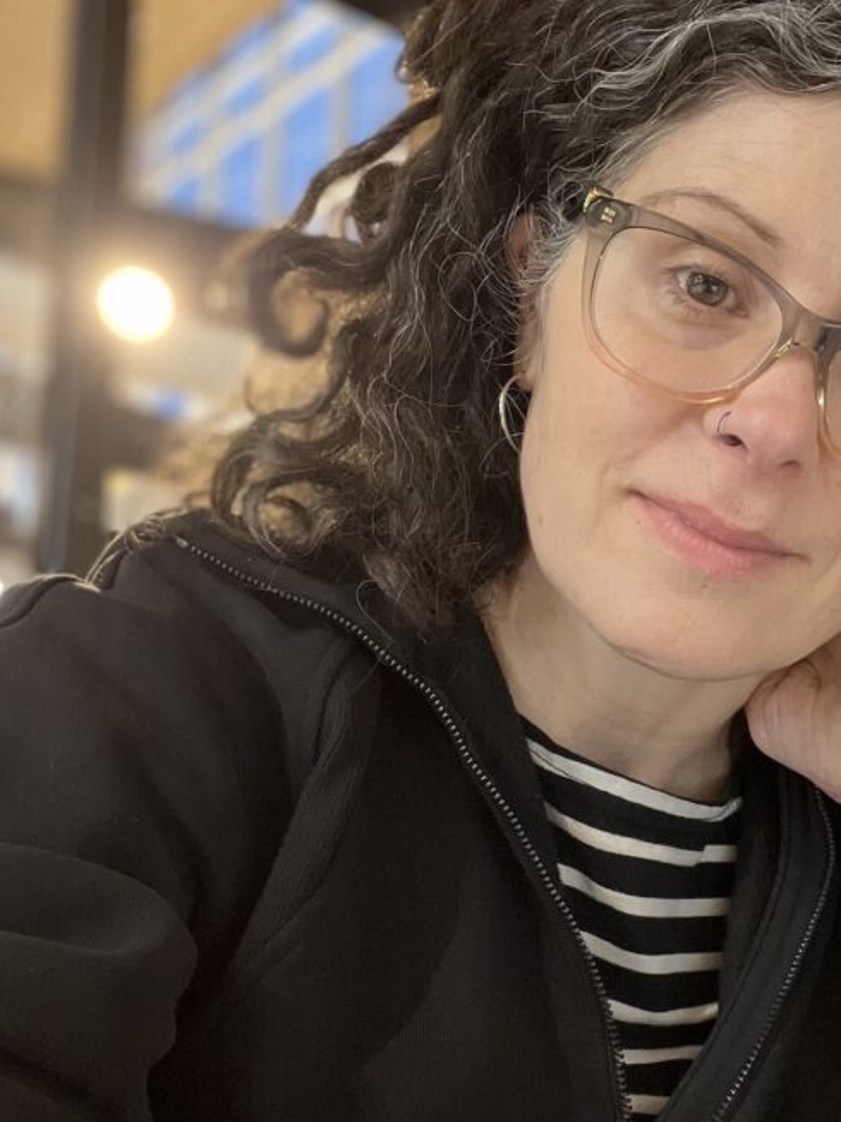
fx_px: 1523
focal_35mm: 47
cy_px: 590
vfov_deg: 40.4
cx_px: 644
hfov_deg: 30.3
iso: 320
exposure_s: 1/30
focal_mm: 2.71
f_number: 2.2
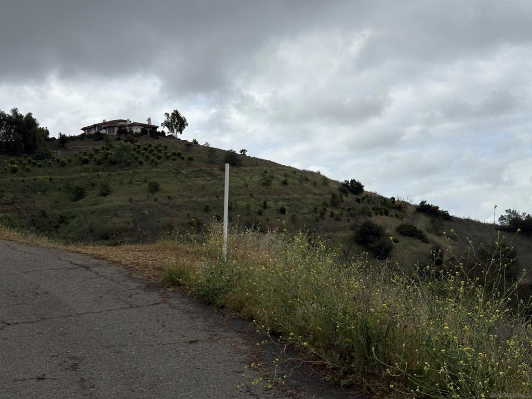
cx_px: 266
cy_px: 200
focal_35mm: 52
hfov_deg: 36.8
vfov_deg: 28.0
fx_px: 799
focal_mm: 5.96
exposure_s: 1/4630
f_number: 1.6
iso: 25
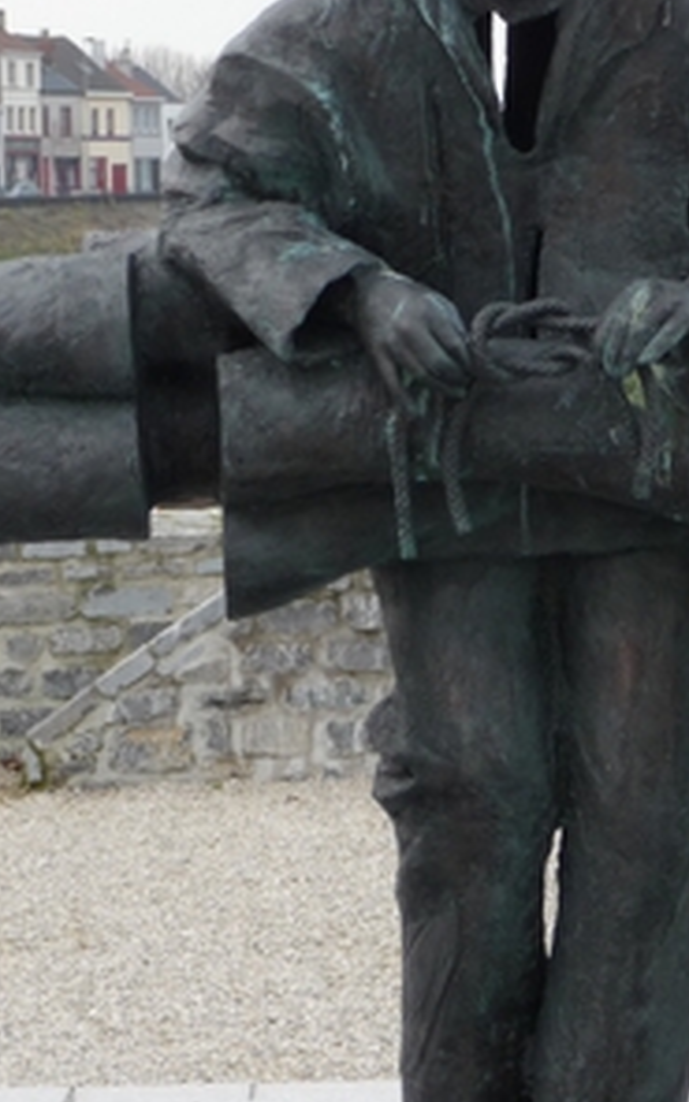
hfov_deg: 9.1
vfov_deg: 14.5
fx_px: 4326
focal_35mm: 144
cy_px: 458
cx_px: 395
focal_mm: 11.3
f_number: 4.5
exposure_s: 1/200
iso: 100
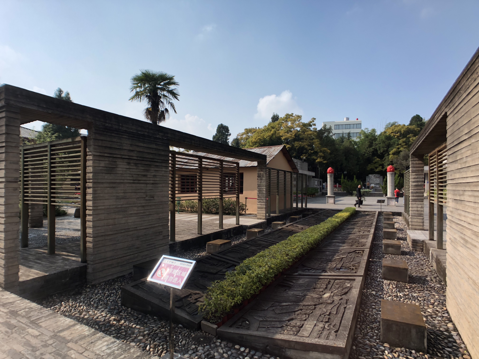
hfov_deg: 63.4
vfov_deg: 49.7
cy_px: 180
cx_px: 240
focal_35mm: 28
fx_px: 387
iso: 20
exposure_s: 1/345
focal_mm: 3.99
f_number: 1.8
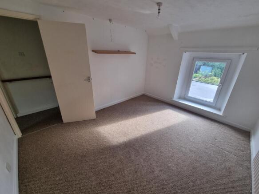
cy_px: 97
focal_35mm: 13
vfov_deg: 89.9
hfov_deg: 106.2
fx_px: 97
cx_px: 130
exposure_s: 1/50
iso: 64
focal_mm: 2.2
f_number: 2.2
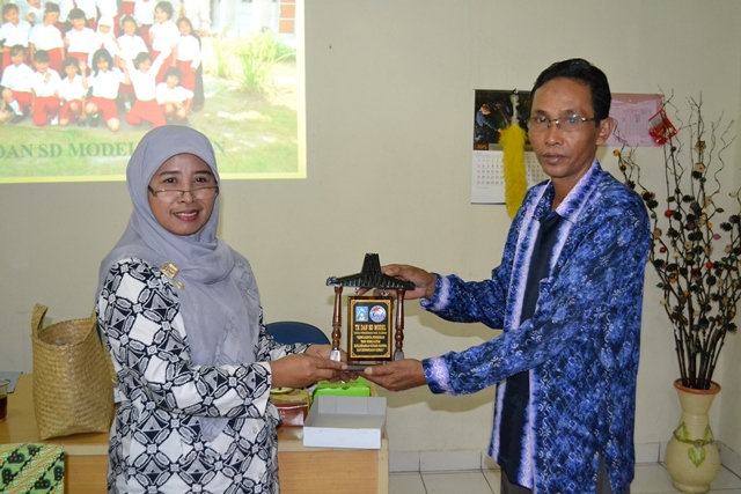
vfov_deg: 40.0
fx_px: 679
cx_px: 370
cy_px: 247
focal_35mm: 33
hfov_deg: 57.2
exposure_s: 1/60
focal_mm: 22
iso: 2800
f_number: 4
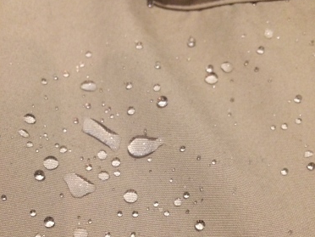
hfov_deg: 47.9
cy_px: 173
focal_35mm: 39
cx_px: 157
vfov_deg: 36.1
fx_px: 355
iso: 250
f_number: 2.2
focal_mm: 4.15
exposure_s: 1/30
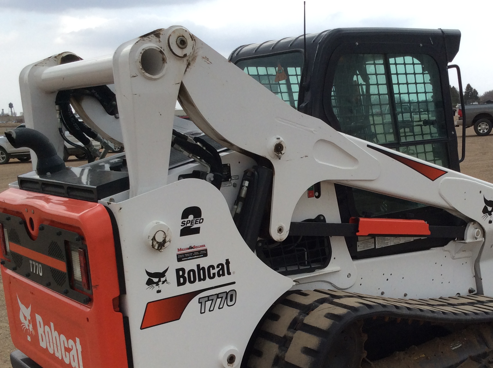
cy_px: 256
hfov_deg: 38.6
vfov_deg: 29.3
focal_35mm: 49
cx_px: 321
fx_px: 697
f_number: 2.4
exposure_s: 1/615
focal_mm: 3.3
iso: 32
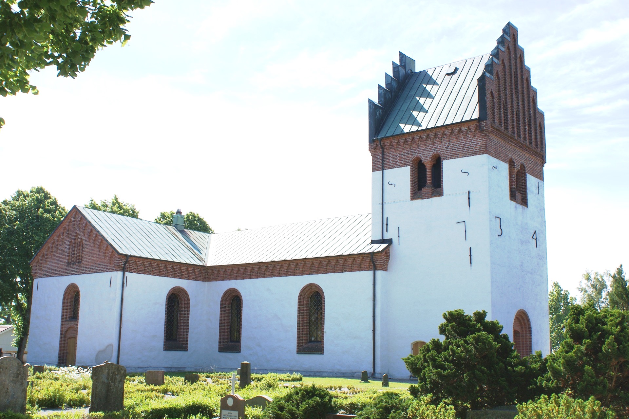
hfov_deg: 49.6
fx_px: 681
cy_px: 210
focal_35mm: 39
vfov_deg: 34.2
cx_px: 314
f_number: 11
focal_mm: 26
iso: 100
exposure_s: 1/100
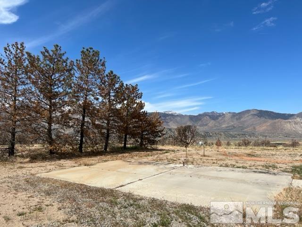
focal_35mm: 26
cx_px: 151
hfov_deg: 67.3
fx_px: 227
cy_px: 114
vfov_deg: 53.1
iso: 50
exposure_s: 1/5587
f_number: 1.5
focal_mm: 5.7
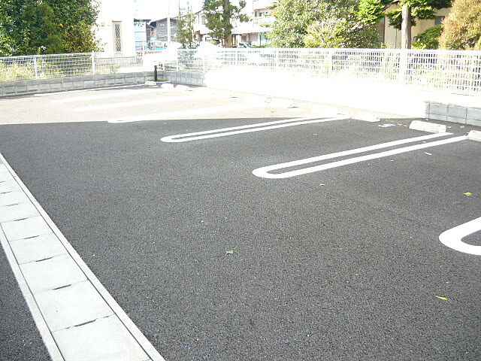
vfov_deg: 42.9
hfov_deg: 55.4
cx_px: 240
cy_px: 180
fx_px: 459
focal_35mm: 33
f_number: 2.8
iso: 100
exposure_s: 1/160
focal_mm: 5.5
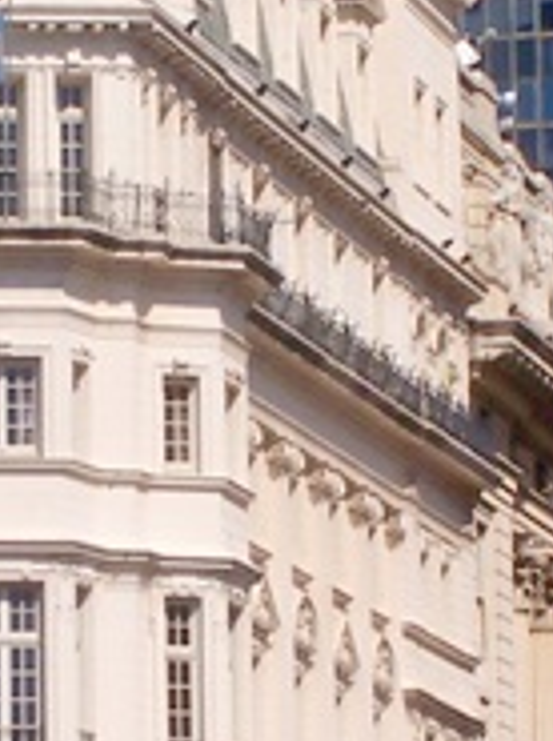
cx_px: 94
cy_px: 441
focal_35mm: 286
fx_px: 6113
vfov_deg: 6.9
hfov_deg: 5.2
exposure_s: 1/500
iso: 80
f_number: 8
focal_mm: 13.7
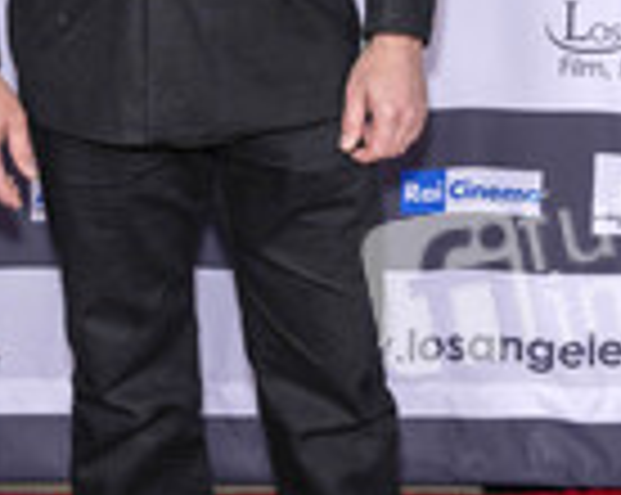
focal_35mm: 90
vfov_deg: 16.8
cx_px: 184
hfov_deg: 21.2
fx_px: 1652
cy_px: 45
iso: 800
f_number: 5.6
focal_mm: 33
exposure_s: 1/200
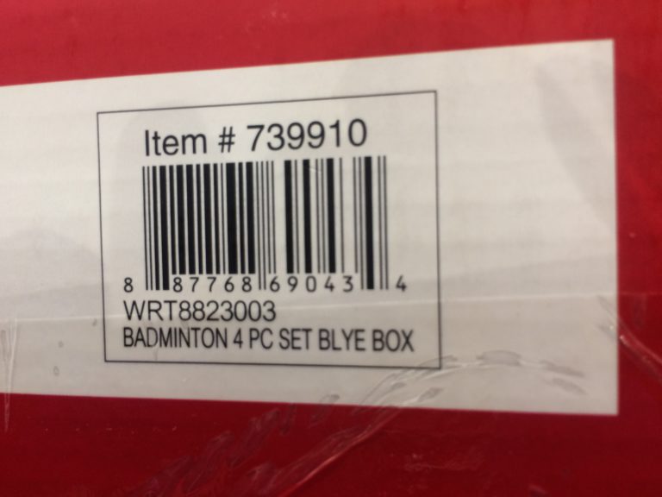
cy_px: 248
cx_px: 331
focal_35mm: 29
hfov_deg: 61.7
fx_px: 555
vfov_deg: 48.2
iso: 80
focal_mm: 4.15
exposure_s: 1/30
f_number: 2.2
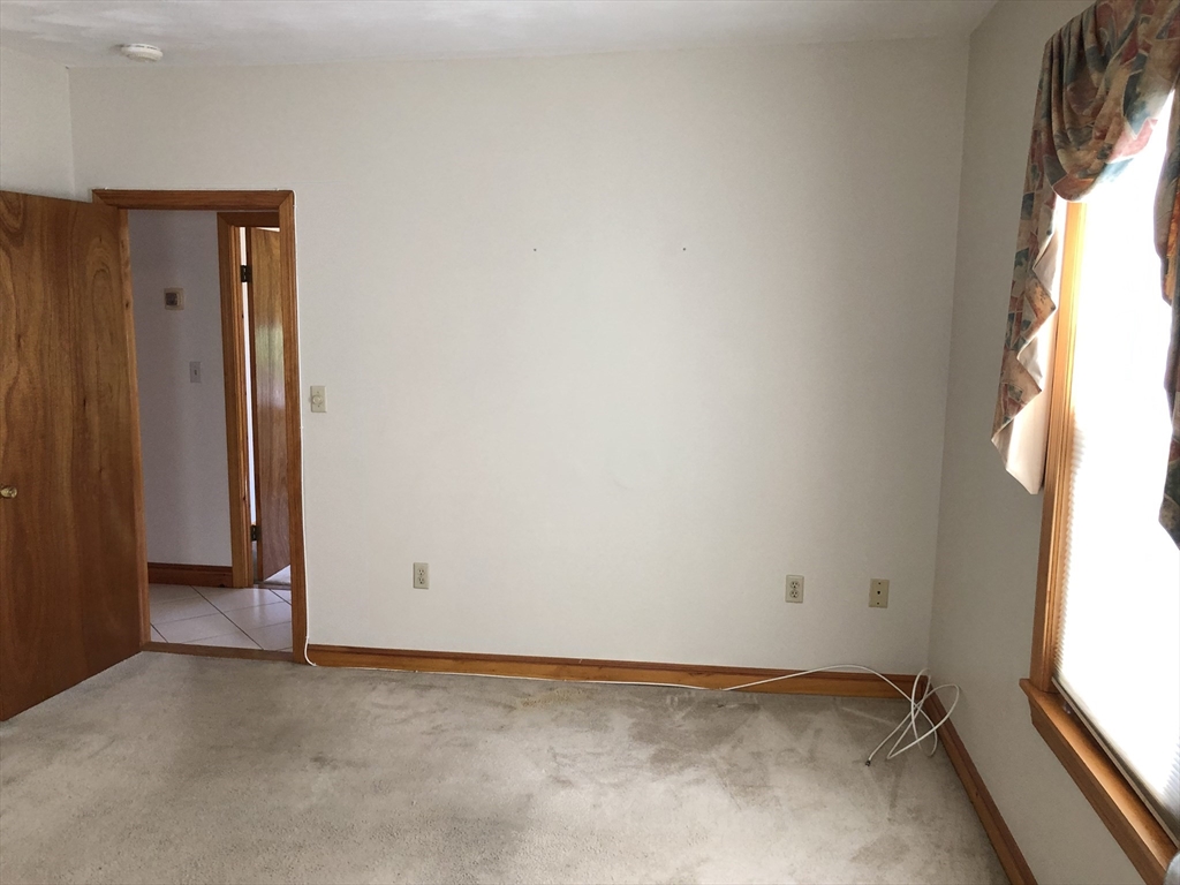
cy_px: 442
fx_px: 954
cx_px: 590
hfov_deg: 63.4
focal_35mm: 28
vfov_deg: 49.7
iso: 32
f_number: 1.8
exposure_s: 1/24
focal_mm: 4
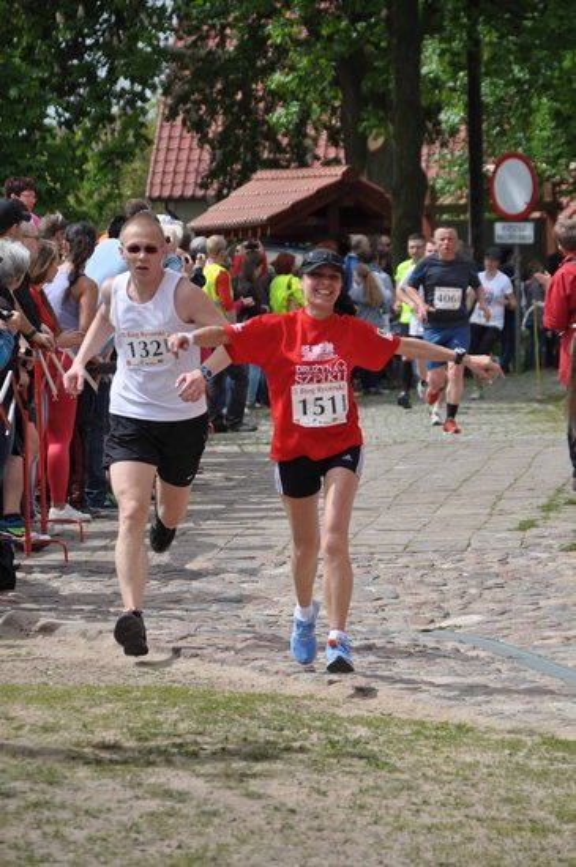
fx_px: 4875
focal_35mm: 202
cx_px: 288
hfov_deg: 6.8
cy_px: 434
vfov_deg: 10.2
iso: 200
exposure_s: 1/800
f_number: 6
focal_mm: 135
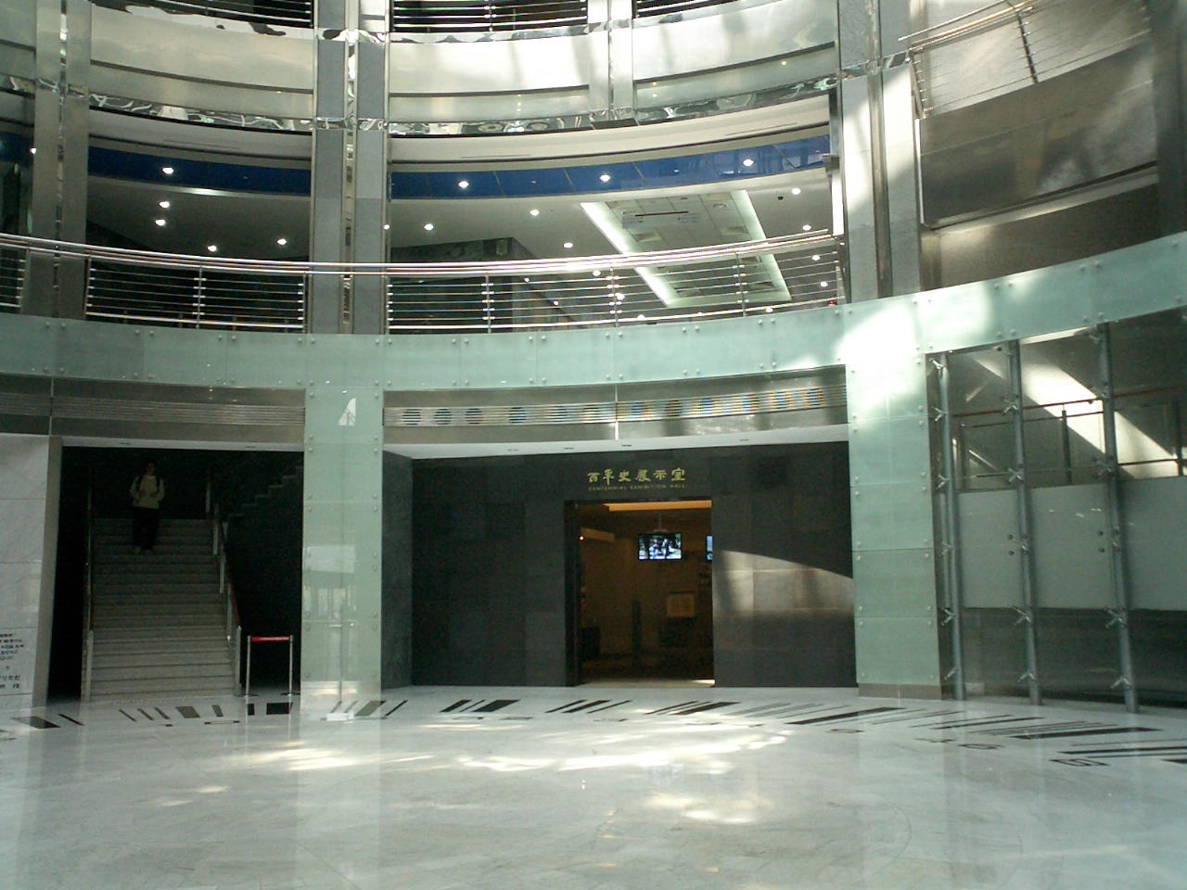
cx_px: 594
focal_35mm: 37
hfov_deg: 50.1
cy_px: 445
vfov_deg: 38.7
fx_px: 1269
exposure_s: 1/60
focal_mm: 5.6
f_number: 3.5
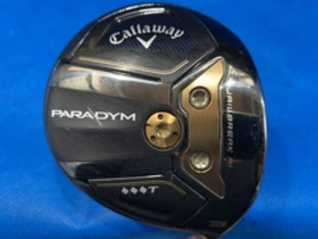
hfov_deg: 67.3
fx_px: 239
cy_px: 120
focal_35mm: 26
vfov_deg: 53.1
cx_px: 159
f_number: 1.8
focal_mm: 4.25
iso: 250
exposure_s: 1/60
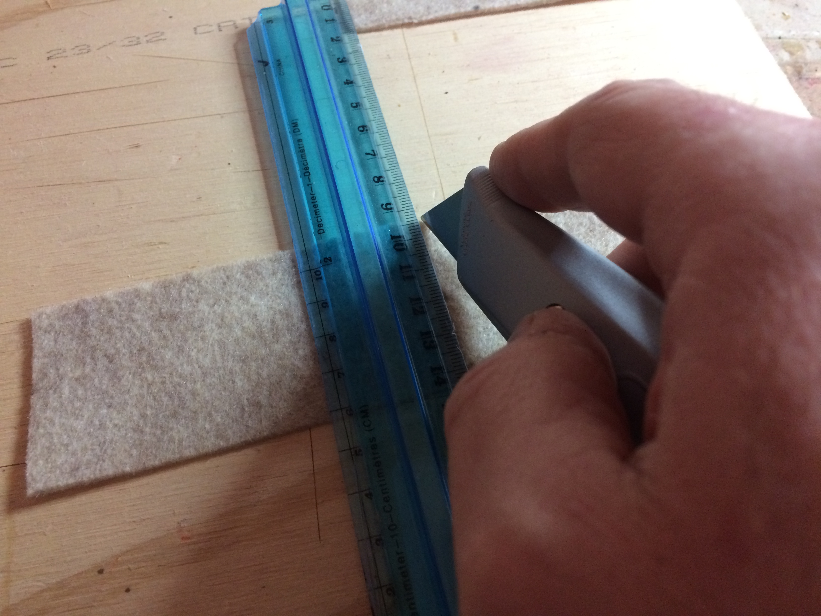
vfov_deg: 48.2
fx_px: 688
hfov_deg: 61.7
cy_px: 308
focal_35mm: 29
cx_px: 410
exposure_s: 1/30
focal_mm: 4.15
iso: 200
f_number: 2.2
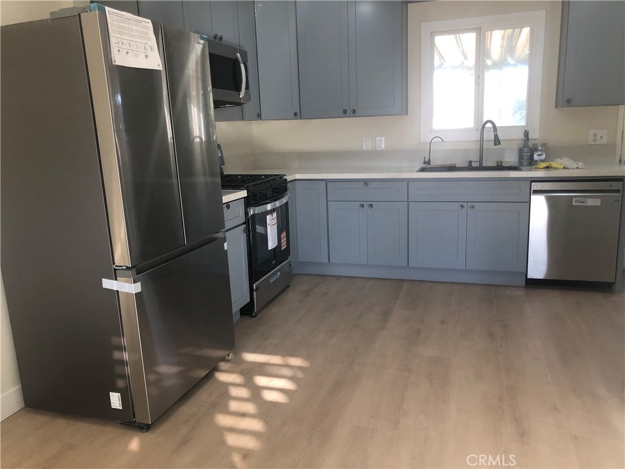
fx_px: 506
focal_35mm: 28
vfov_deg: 49.7
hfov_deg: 63.4
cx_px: 312
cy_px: 234
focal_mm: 4
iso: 20
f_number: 1.8
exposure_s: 1/30
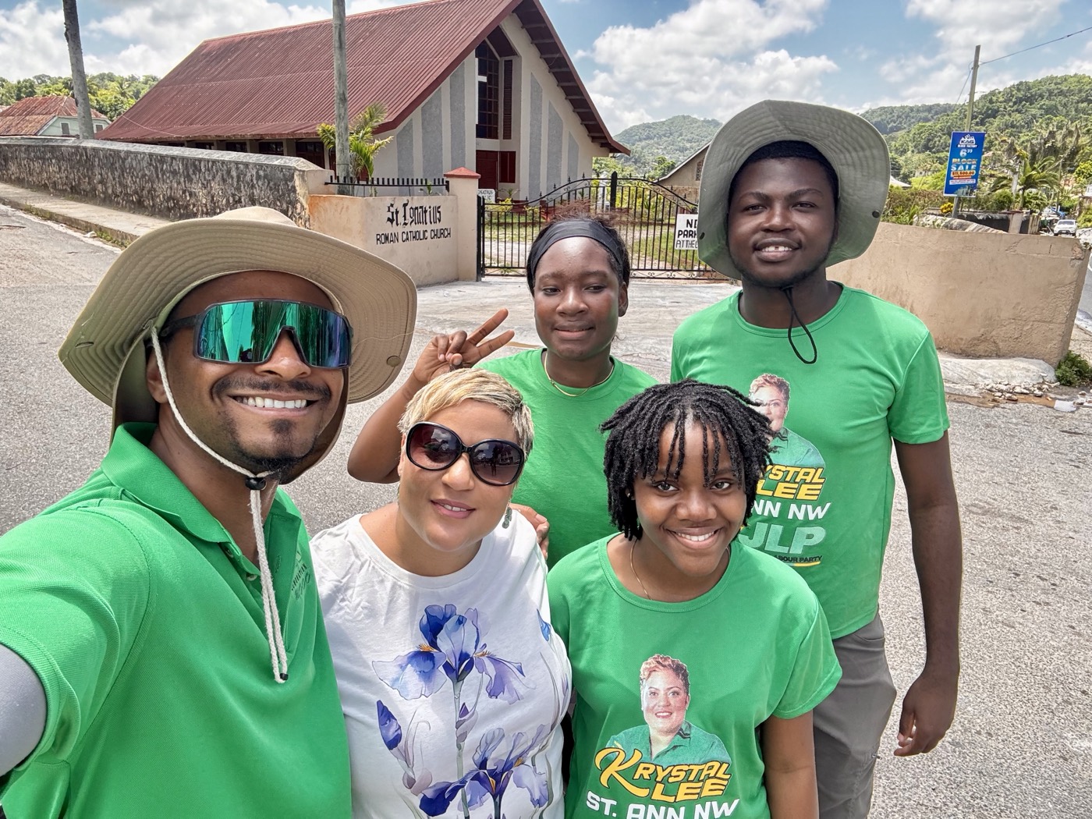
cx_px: 546
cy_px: 410
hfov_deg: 73.9
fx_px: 726
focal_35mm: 23
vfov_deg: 58.9
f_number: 1.9
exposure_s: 1/225
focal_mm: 2.69
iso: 25
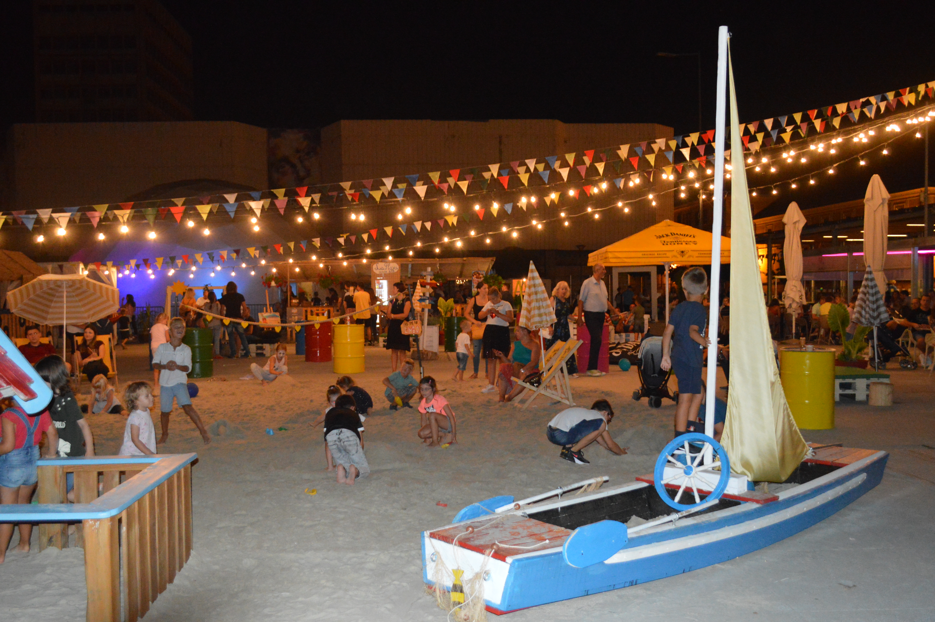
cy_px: 311
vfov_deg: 39.9
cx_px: 468
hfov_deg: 57.3
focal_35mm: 33
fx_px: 856
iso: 3200
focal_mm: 22
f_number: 4
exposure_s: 1/60
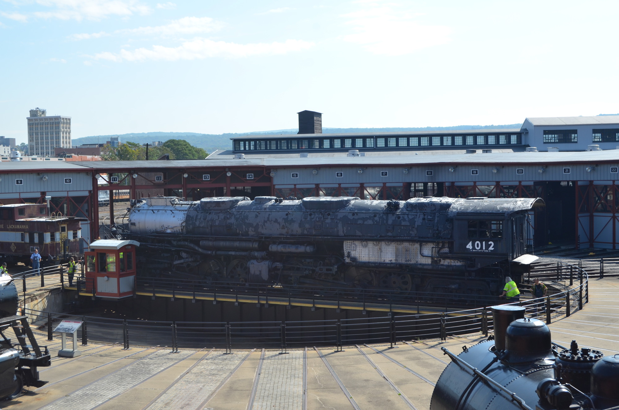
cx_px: 310
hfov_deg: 42.4
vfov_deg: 28.8
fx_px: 798
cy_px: 205
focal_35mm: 46
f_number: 8
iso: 140
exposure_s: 1/250
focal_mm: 31
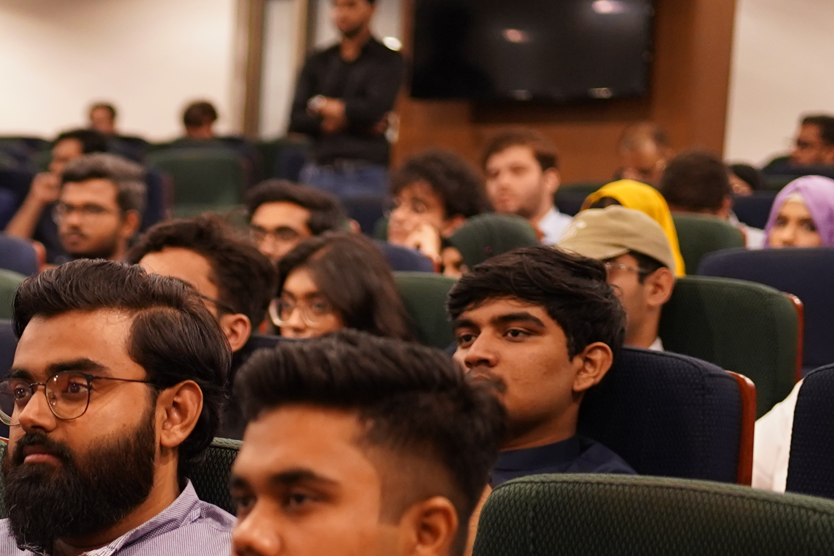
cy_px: 828
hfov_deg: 15.2
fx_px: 2896
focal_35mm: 125
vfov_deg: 10.6
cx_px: -389
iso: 1000
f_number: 1.6
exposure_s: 1/160
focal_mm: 35
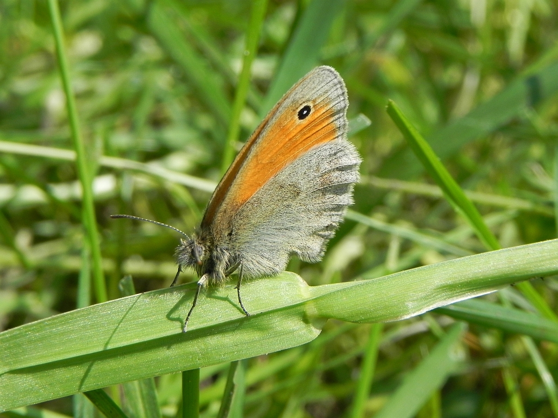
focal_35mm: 105
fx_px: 1693
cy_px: 209
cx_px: 279
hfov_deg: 18.7
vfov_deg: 14.1
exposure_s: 1/379
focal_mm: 18.8
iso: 160
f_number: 7.1
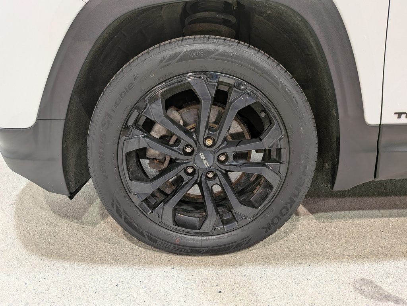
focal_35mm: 24
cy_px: 153
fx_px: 282
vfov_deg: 56.8
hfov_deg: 71.6
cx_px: 204
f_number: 1.7
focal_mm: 4.53
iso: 35
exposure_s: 1/25
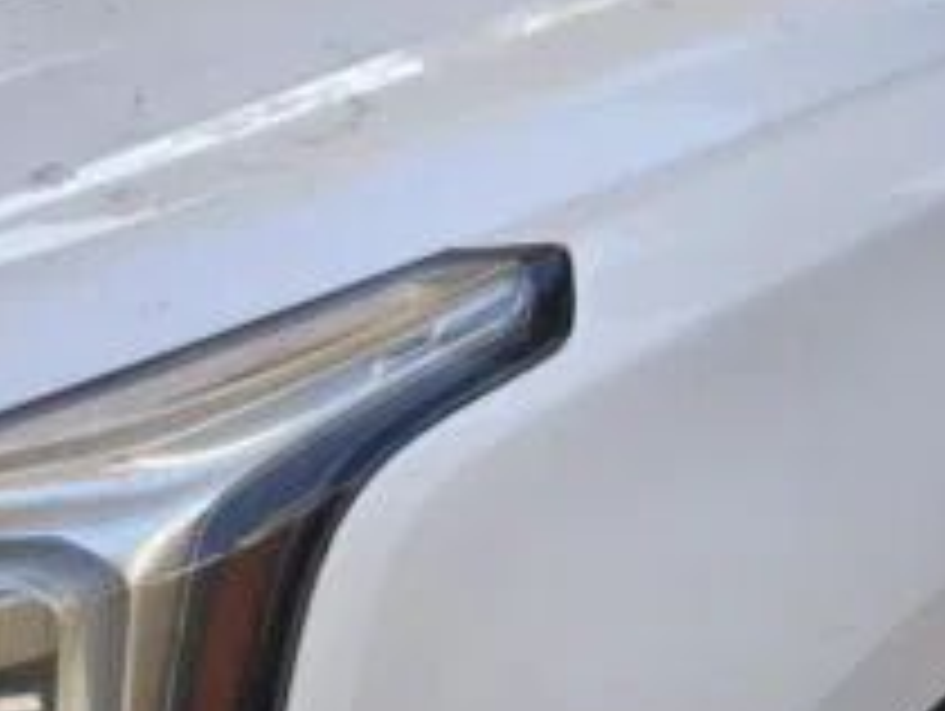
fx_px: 1913
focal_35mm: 70
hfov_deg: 26.0
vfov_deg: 20.8
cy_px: 122
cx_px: 999
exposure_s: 1/359
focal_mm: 6.3
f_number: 1.7
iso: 25
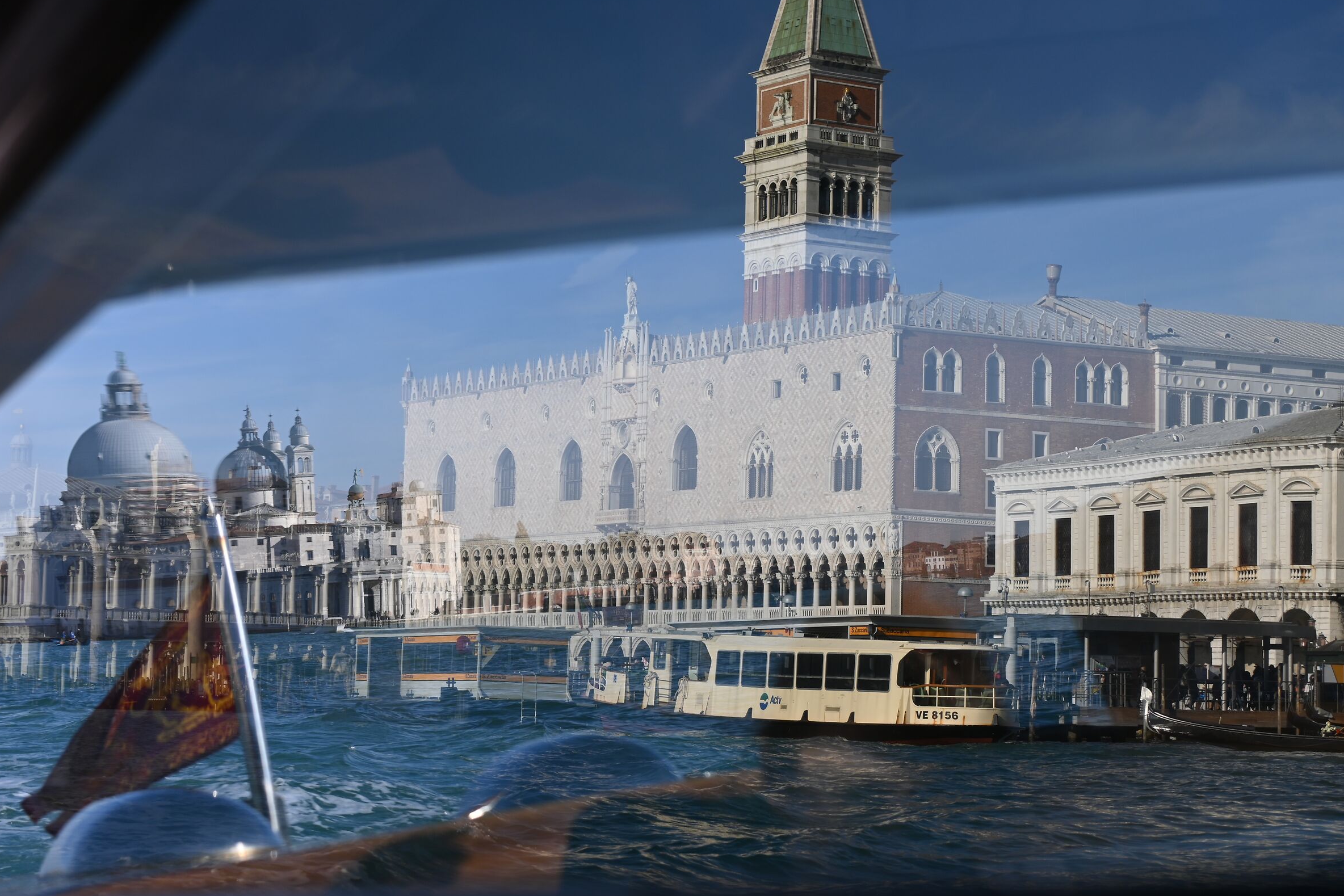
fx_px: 2837
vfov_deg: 17.9
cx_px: 674
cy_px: 445
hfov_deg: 26.6
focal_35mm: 76
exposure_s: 1/320
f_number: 6.3
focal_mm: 50
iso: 100
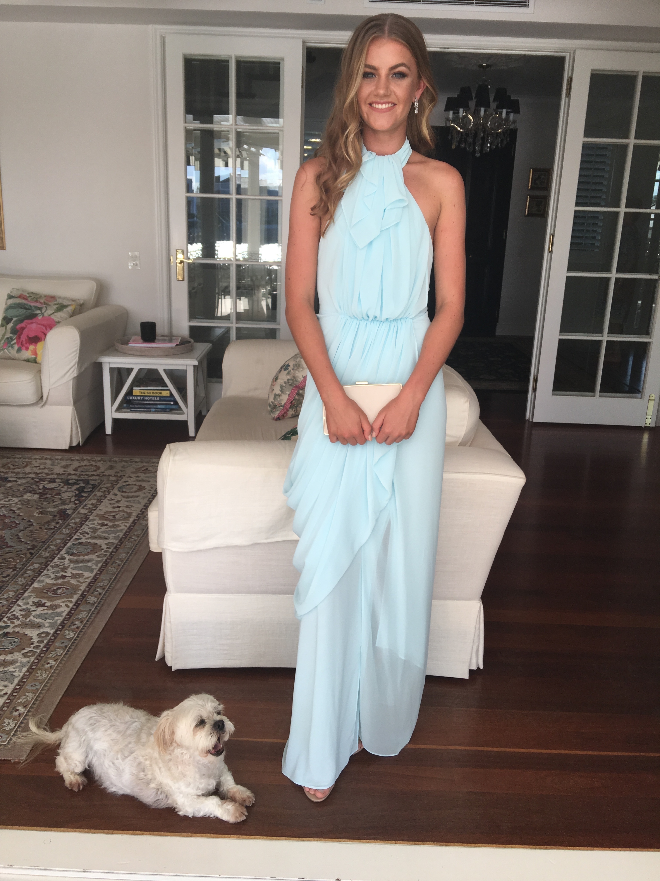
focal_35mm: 29
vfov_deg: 61.7
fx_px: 737
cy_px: 440
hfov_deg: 48.2
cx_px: 330
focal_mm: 4.15
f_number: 2.2
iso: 25
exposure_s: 1/326
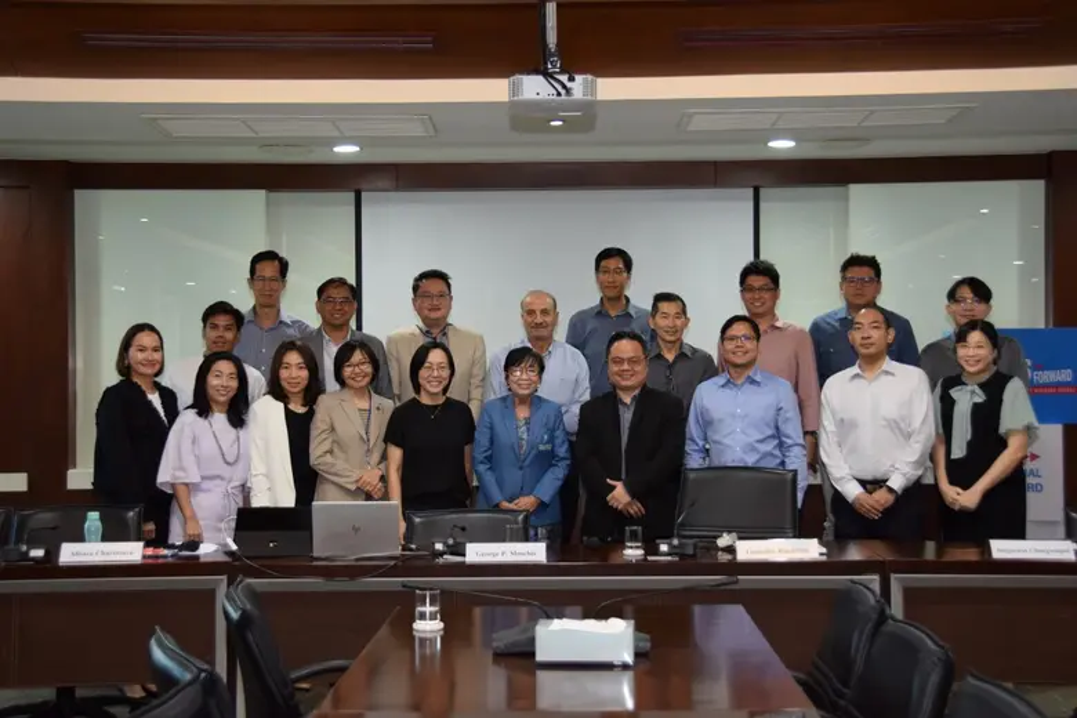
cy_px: 359
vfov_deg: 28.1
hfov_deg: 41.1
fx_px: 1436
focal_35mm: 48
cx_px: 538
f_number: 4.2
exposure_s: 1/60
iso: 900
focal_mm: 32
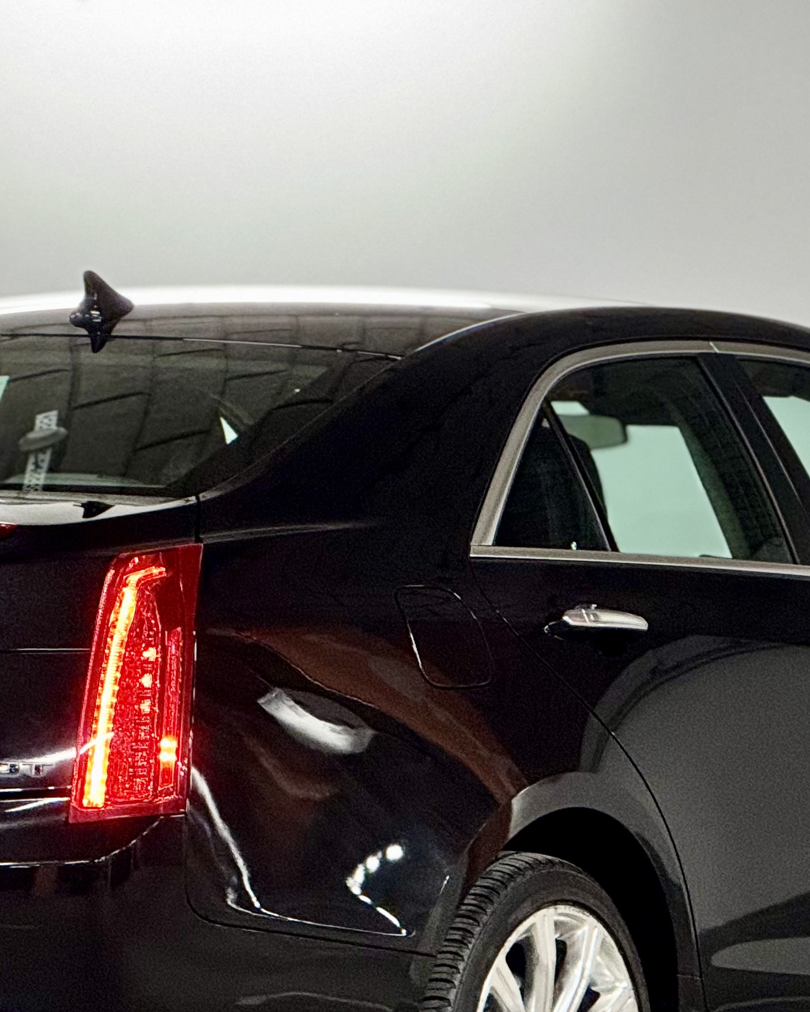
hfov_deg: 5.8
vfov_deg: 7.2
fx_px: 8060
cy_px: 762
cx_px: 345
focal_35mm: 269
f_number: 2.8
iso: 320
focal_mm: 15.66
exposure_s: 1/50
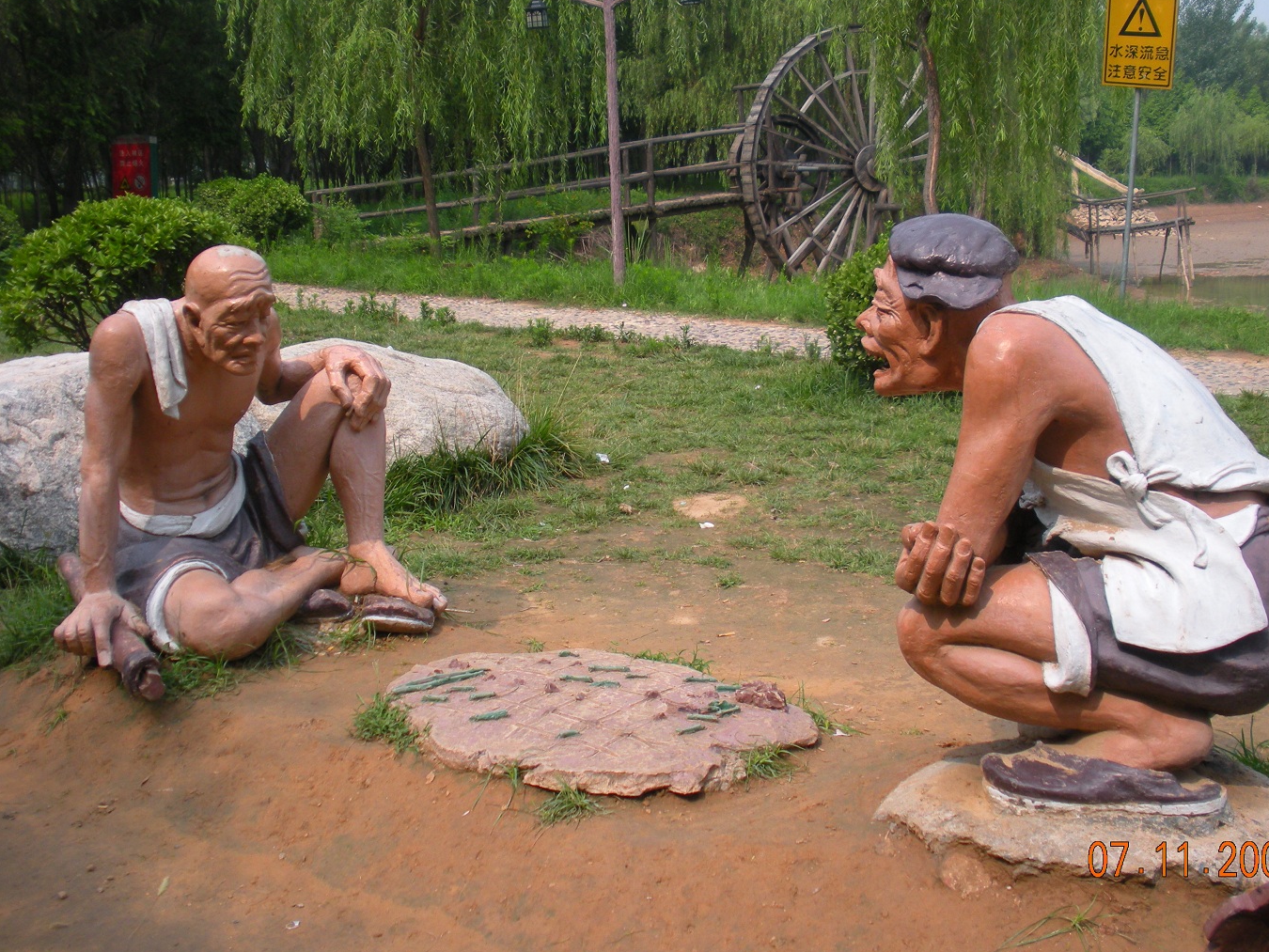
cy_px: 441
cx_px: 684
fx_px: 1467
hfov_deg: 46.7
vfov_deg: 36.0
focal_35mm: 40
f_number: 3.5
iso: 64
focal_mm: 6.3
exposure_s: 1/486
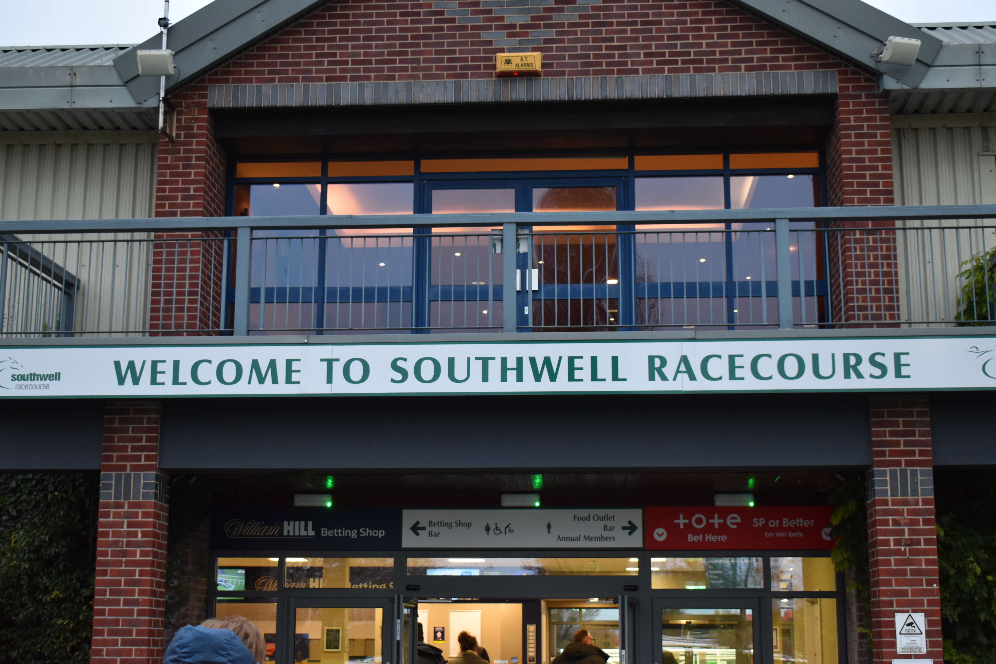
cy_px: 332
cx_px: 498
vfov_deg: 25.8
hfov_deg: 37.9
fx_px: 1452
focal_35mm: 52
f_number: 4.5
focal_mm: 35
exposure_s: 1/60
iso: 1000
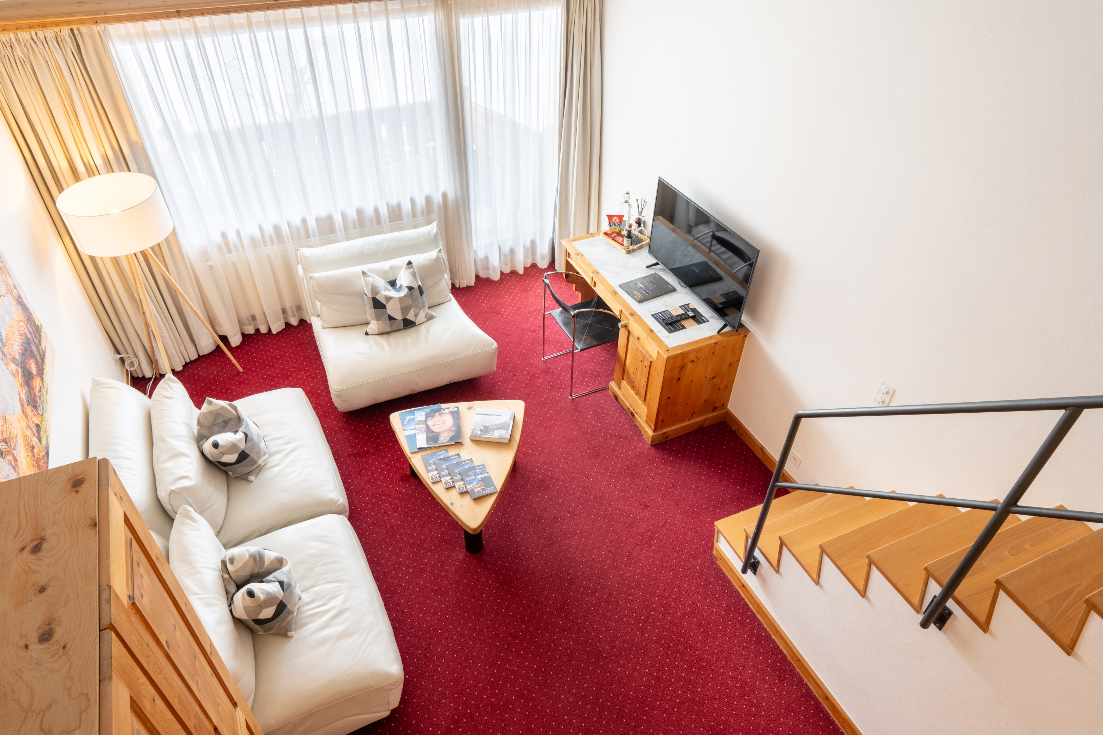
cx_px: 552
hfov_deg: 76.1
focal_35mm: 23
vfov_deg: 55.1
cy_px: 368
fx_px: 705
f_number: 9
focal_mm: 23
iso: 100
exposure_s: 1/15
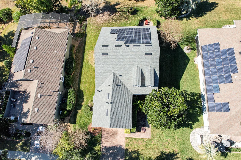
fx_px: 147
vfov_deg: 57.2
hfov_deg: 78.6
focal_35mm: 22
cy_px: 80
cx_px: 120
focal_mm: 8.38
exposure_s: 1/1250
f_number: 2.4
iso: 110
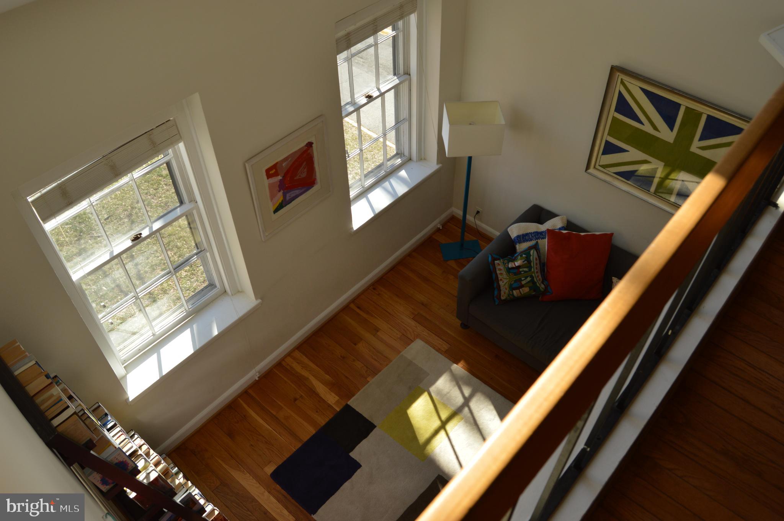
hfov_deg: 67.4
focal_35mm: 27
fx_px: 587
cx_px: 392
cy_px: 260
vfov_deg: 47.8
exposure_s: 1/200
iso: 200
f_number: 7.1
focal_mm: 18
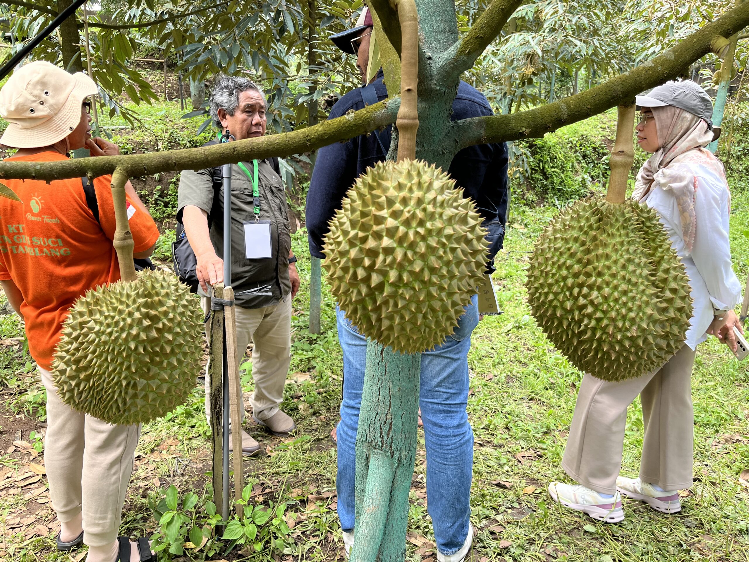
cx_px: 374
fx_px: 563
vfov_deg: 53.1
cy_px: 281
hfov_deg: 67.3
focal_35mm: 26
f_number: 1.6
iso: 32
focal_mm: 5.1
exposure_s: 1/129
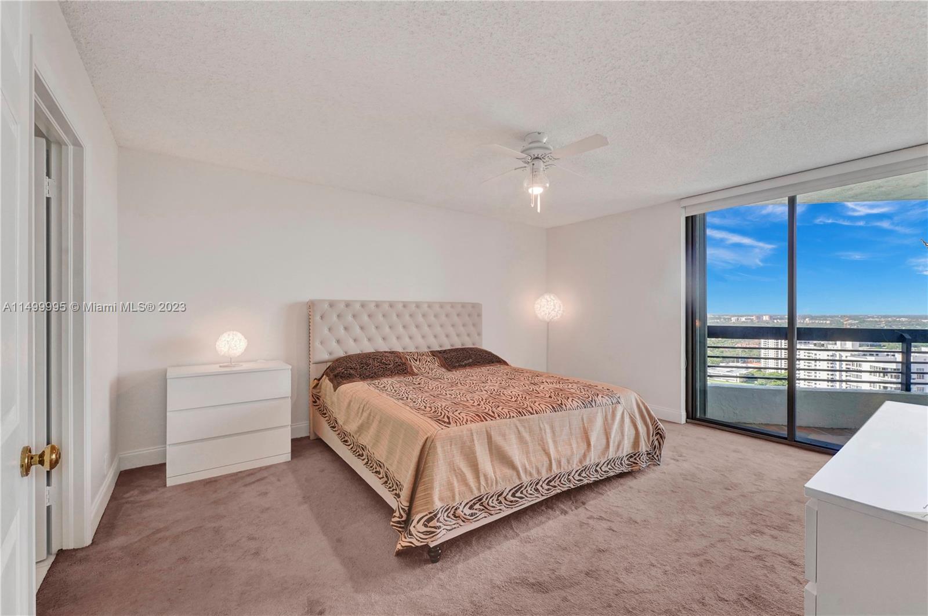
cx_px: 464
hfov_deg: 104.3
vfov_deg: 81.1
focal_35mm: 14
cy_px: 308
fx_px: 360
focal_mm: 14
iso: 1600
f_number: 11
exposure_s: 1/320
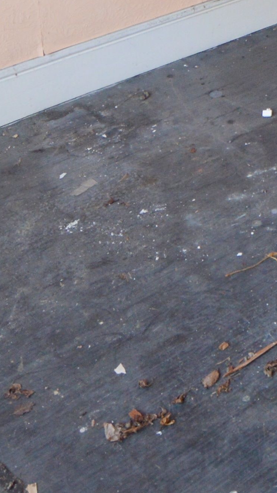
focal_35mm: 72
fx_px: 940
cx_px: 431
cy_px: -195
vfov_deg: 24.5
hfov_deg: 15.3
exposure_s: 1/80
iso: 400
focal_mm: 10
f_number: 4.5
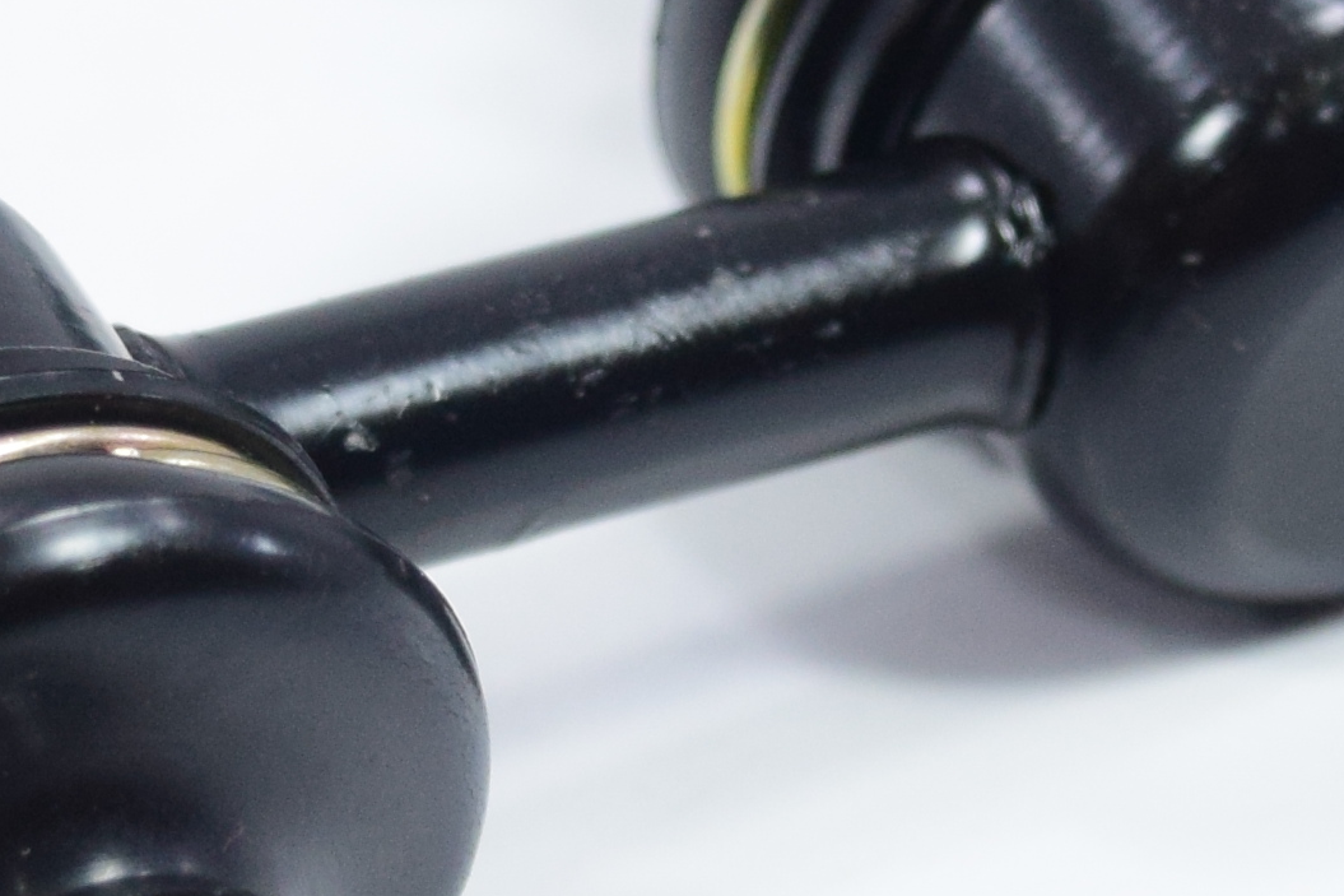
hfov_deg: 7.1
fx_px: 10824
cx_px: 576
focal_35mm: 290
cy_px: 614
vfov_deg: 4.7
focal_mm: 34
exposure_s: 1/160
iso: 500
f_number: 4.5
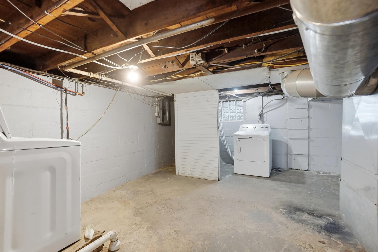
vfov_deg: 77.3
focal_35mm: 15
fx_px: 157
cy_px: 126
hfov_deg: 100.4
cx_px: 189
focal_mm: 10
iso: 100
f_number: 4
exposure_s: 1/60
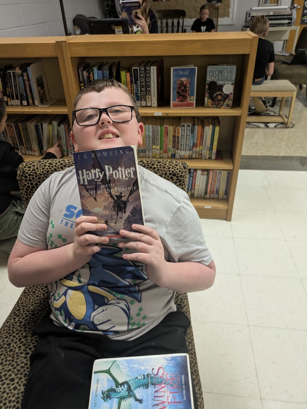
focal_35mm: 25
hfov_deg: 54.9
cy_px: 204
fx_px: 295
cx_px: 154
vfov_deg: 69.4
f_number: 1.89
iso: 295
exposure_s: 1/120
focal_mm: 5.43
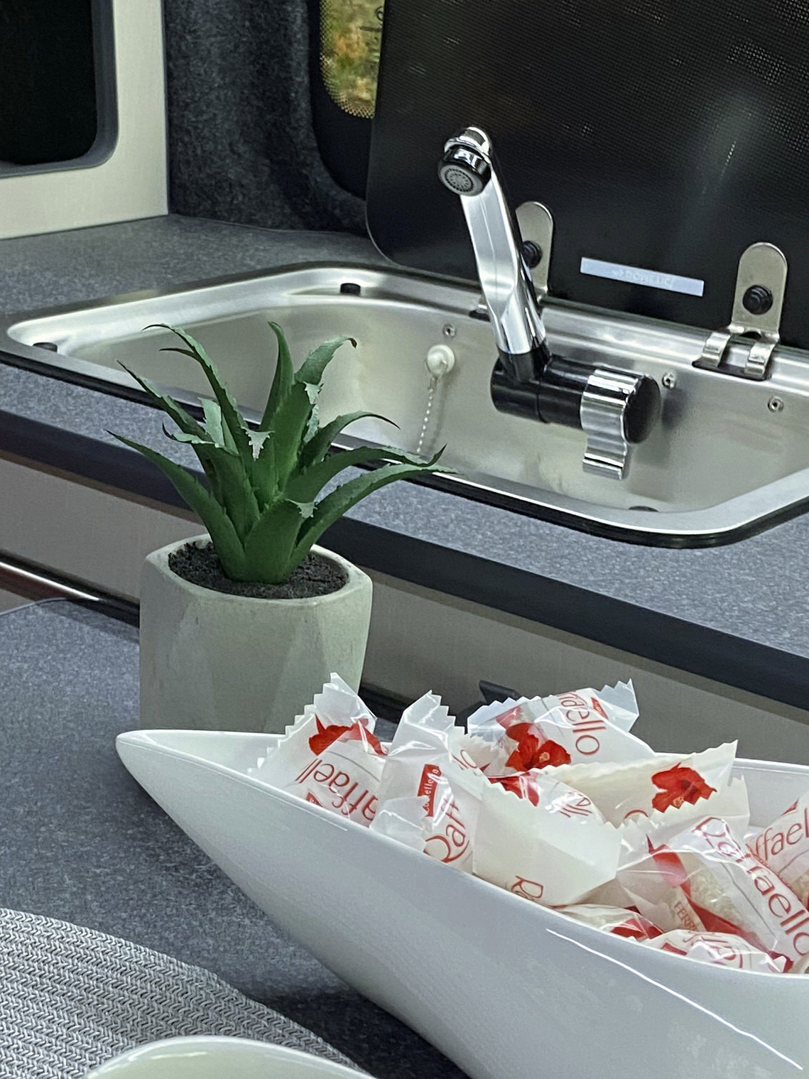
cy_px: 456
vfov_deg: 28.1
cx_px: 162
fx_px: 2150
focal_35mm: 69
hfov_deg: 21.1
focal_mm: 4.25
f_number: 1.8
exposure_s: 1/60
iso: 200
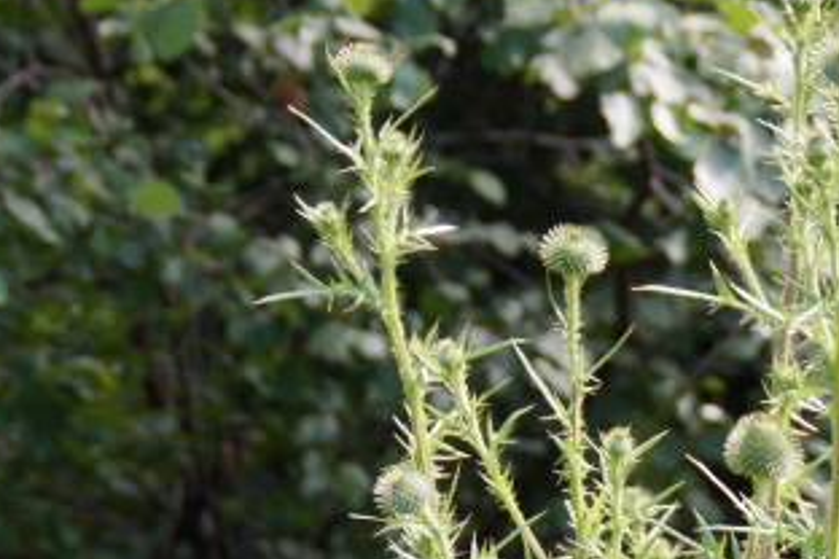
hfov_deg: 8.5
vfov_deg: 5.7
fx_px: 5593
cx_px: 835
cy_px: 820
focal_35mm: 240
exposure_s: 1/80
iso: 200
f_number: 4.5
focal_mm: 50
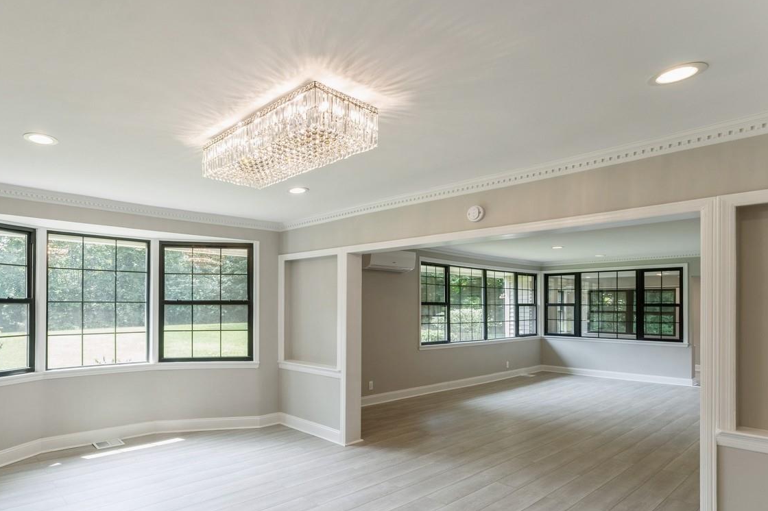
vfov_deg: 61.4
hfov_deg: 81.1
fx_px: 427
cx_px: 255
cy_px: 303
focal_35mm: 20
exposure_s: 1/3
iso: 100
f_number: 13
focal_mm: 14
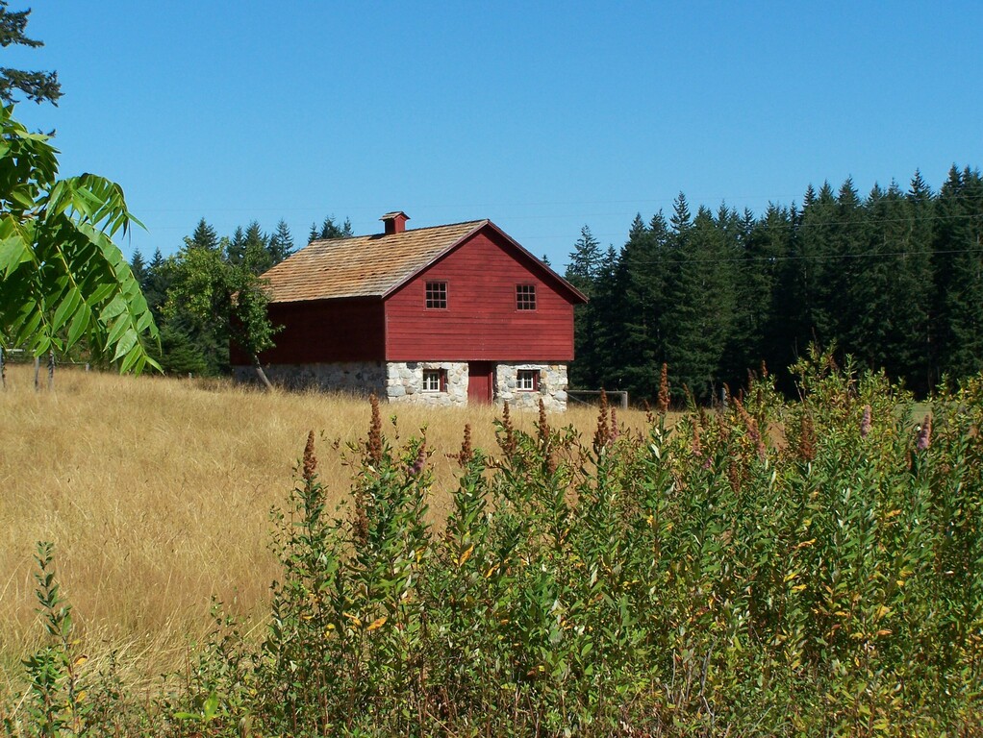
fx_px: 1961
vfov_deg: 21.3
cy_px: 369
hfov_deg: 28.1
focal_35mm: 69
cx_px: 492
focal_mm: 11.5
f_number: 6.3
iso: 80
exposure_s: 1/500
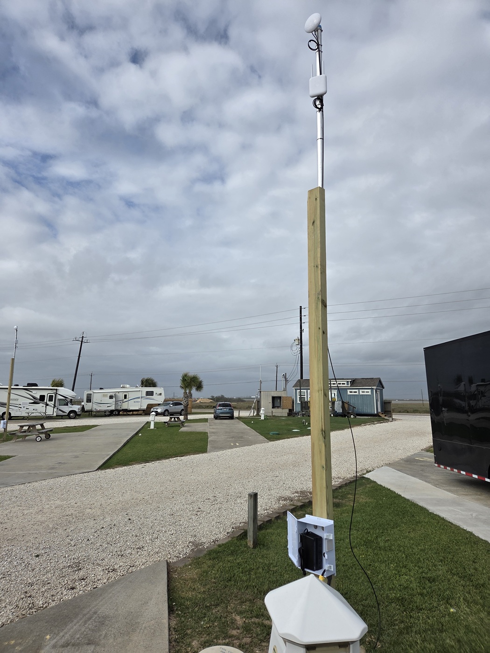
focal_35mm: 23
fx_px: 434
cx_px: 245
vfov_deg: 73.9
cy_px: 326
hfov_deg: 58.9
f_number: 1.8
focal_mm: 5.4
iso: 64
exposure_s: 1/7891
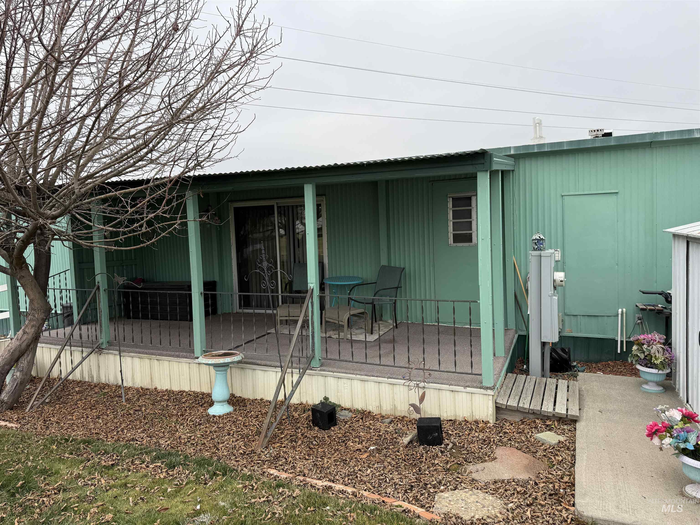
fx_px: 485
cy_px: 262
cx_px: 350
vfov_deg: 56.8
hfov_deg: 71.6
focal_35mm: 24
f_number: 1.78
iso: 80
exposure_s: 1/728
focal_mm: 6.76
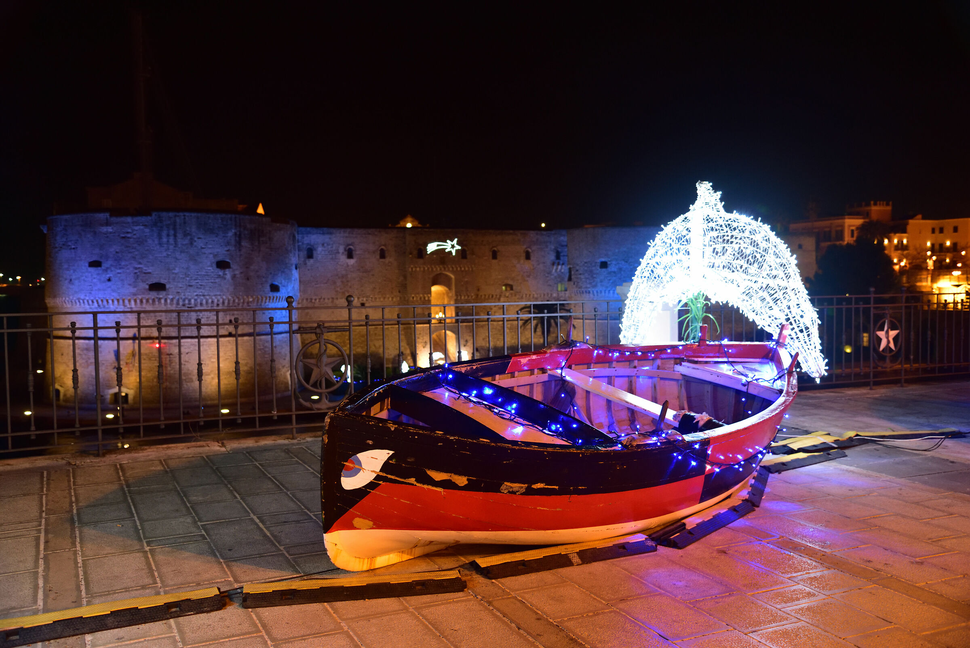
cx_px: 485
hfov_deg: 58.7
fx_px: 862
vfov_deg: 41.1
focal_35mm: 32
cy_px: 324
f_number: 4
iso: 2000
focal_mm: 32
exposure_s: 1/15
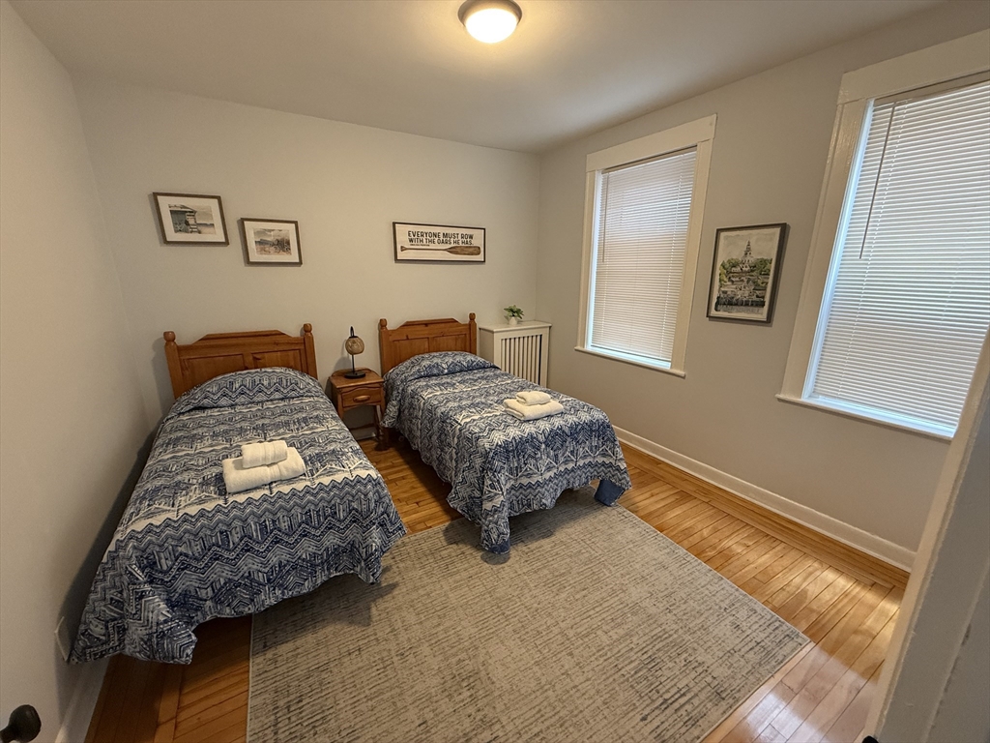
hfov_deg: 102.1
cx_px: 495
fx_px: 400
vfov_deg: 85.7
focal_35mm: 14
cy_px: 372
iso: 400
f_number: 2.2
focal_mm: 2.22
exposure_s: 1/60
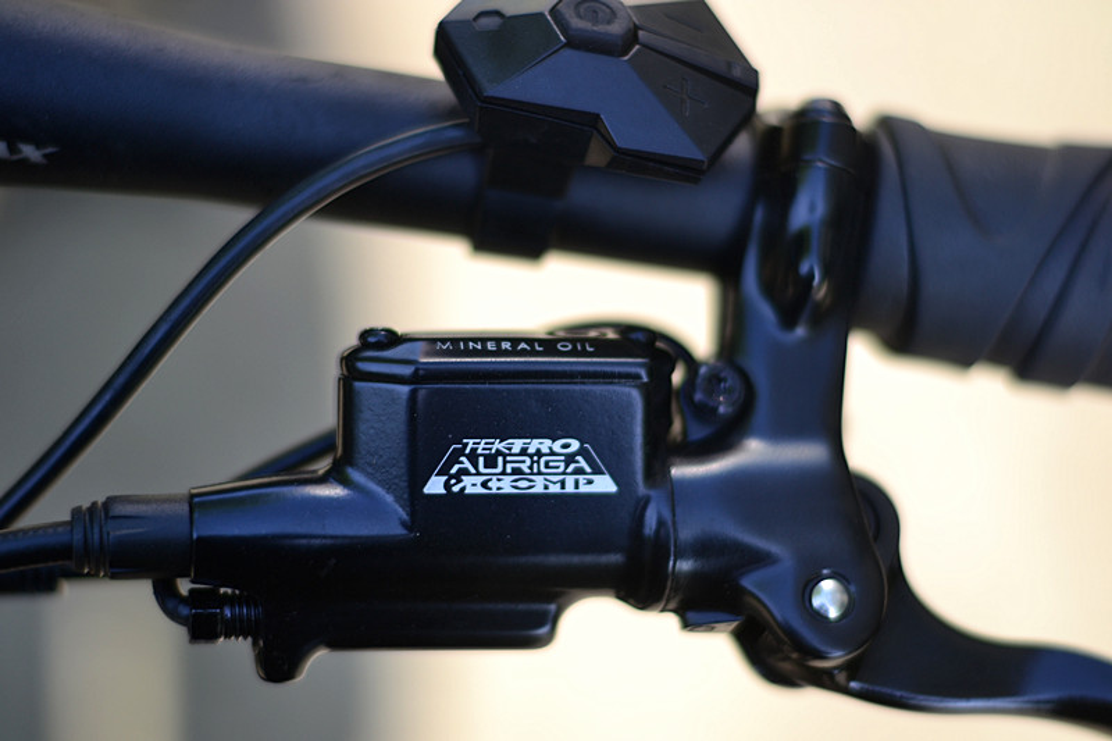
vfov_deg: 18.2
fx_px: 2316
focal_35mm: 75
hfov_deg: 27.0
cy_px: 370
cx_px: 556
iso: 100
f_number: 1.8
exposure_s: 1/500
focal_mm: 50
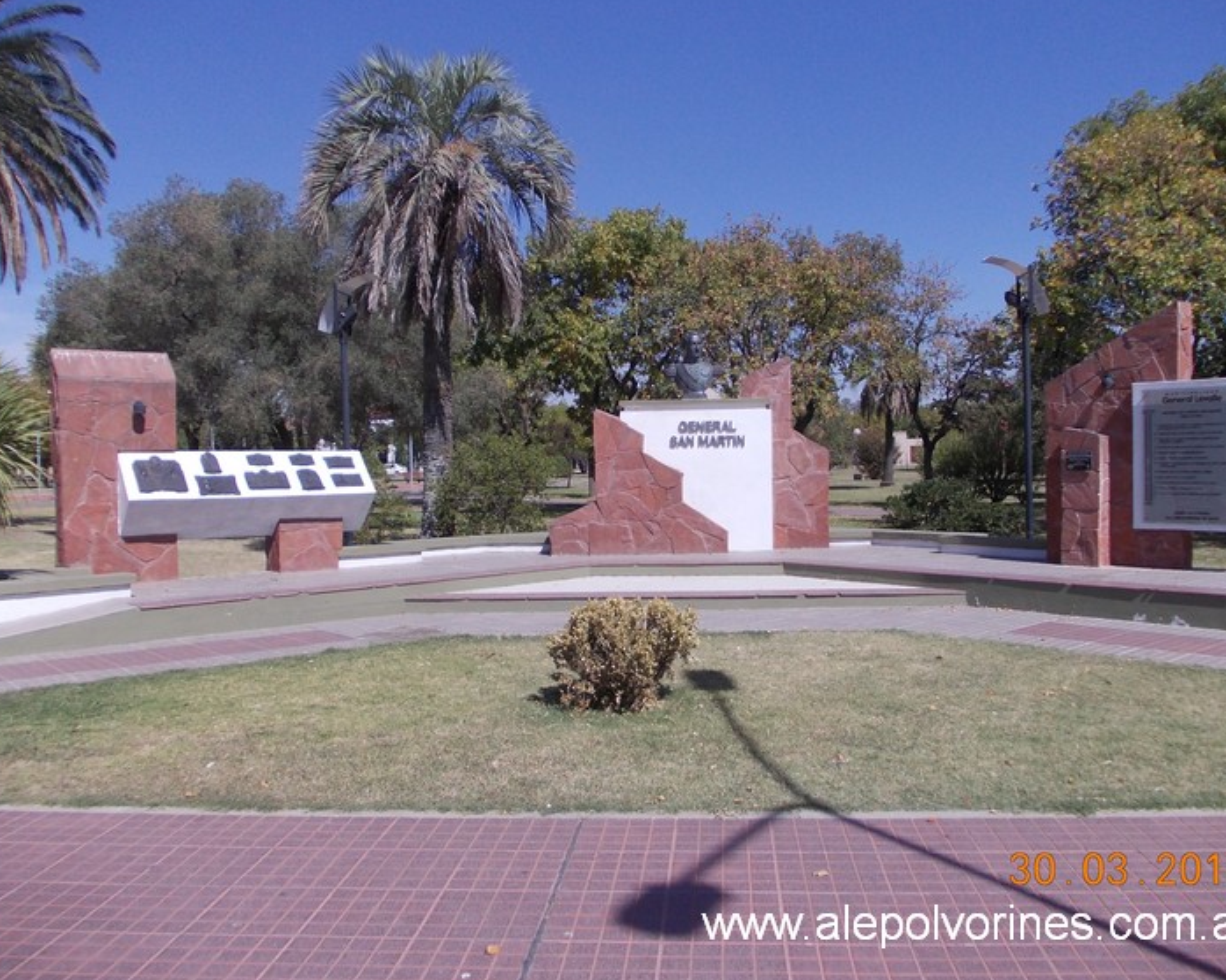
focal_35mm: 30
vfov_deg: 48.5
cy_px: 485
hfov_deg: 58.7
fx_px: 1088
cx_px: 646
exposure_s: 1/500
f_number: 5.4
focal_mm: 4
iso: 80
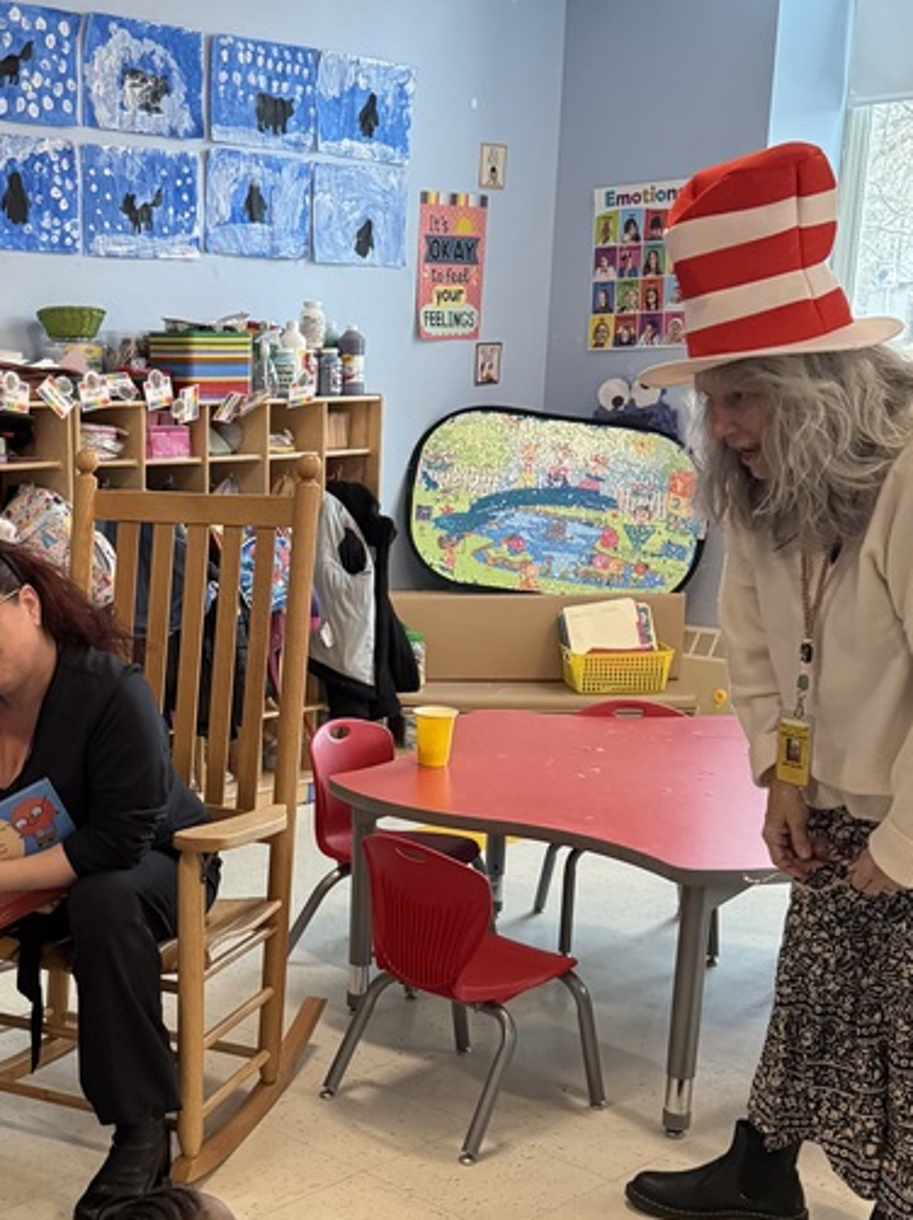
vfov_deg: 38.2
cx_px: 197
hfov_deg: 29.1
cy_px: 880
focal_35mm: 49
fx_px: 1725
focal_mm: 6.76
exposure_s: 1/301
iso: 400
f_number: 1.78
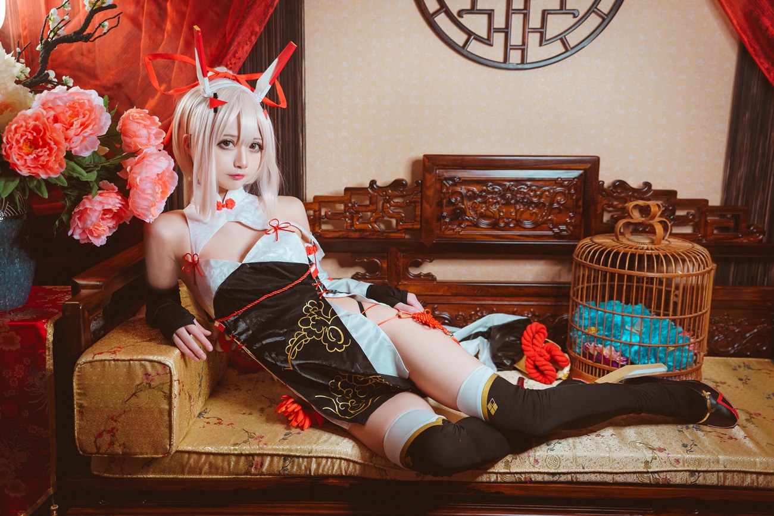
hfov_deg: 54.4
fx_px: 753
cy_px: 258
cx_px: 387
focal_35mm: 35
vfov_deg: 37.9
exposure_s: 1/60
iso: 800
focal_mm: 35
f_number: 2.8
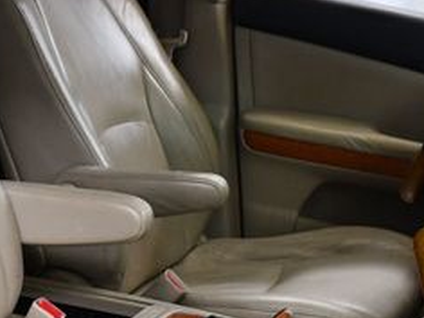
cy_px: 198
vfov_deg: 15.7
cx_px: -47
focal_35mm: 94
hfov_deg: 19.9
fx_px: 1151
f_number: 3.5
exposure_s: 1/125
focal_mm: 18
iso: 1400
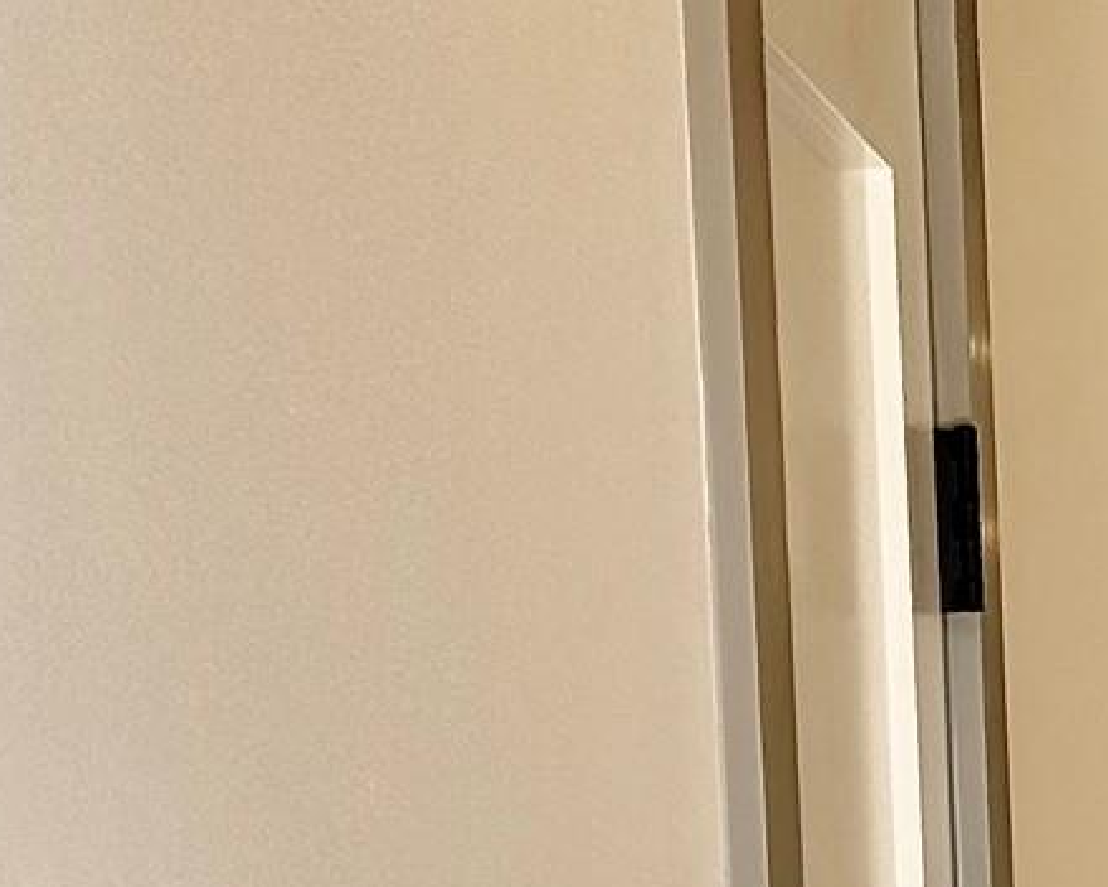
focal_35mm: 218
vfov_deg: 6.8
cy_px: 1892
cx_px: 1901
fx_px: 7149
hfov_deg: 8.6
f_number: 1.78
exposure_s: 1/229
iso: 100
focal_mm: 6.76
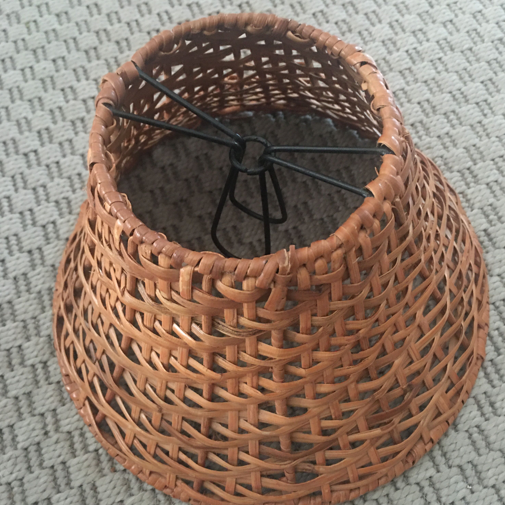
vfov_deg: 47.2
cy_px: 271
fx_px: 578
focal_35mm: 35
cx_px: 253
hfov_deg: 47.2
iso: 125
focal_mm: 4.15
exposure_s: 1/4
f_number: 2.2
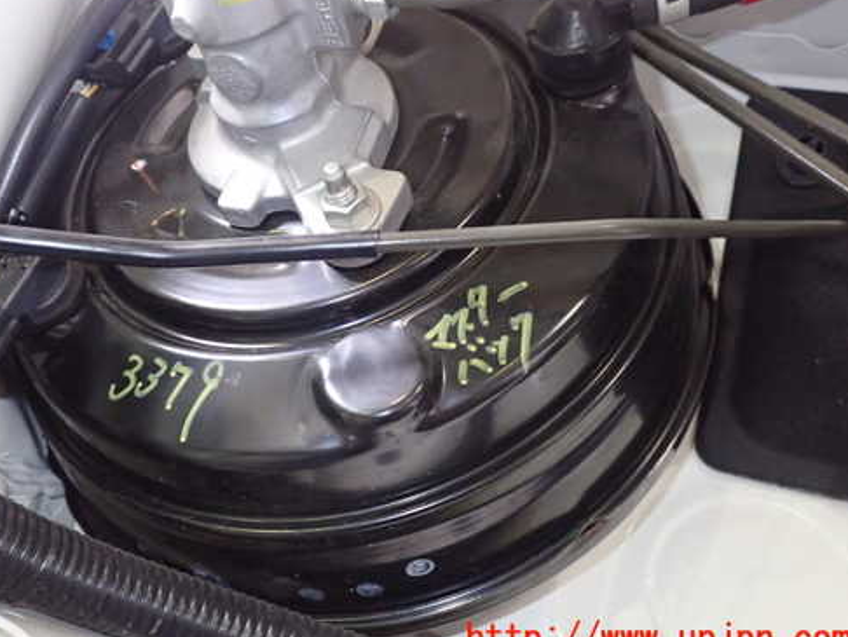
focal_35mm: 37
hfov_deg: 49.8
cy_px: 269
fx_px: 907
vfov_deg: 38.6
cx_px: 337
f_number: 6.3
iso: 640
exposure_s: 1/4
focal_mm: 5.4
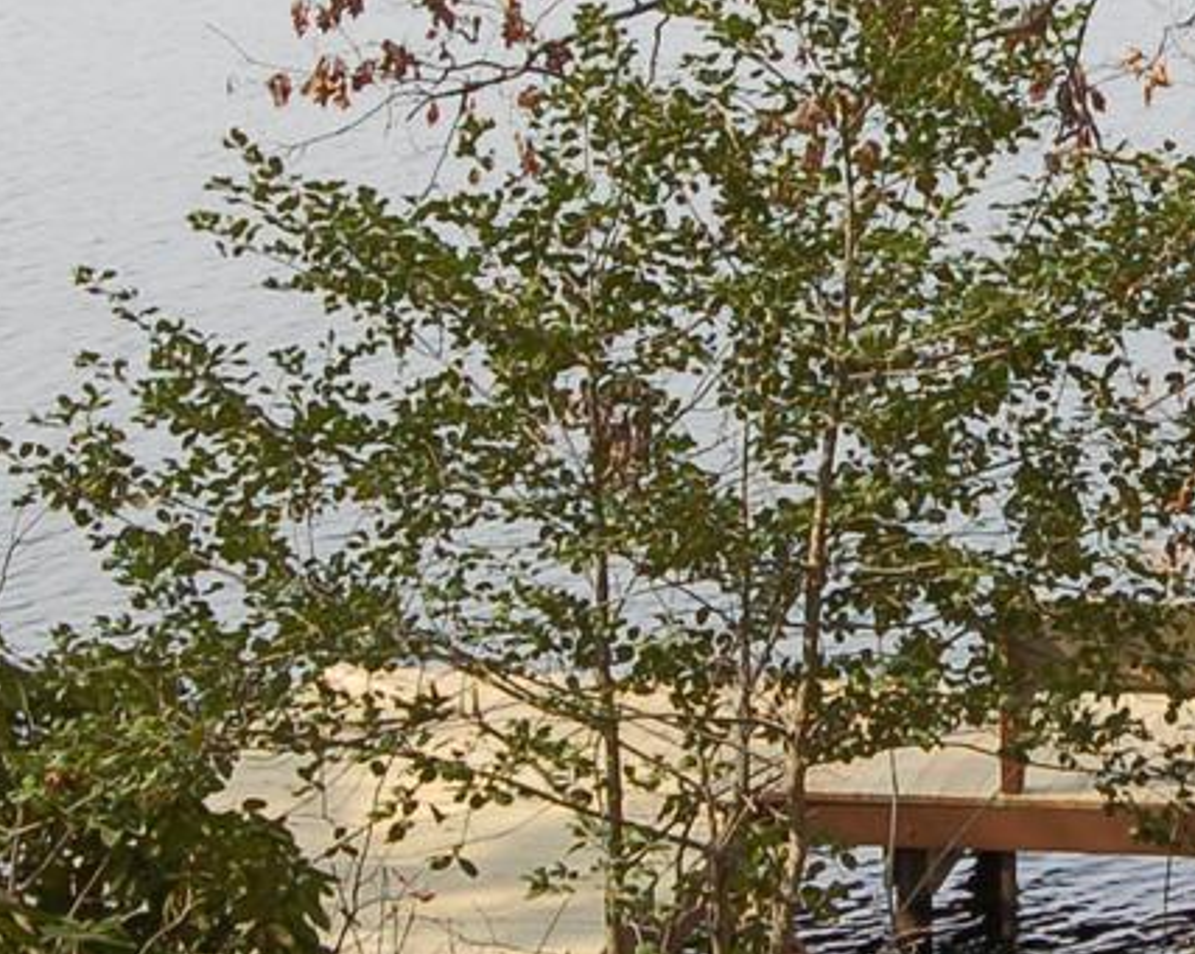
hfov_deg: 9.2
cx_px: 1231
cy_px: 197
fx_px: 7396
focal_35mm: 209
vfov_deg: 7.4
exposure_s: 1/250
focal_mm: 31
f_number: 8
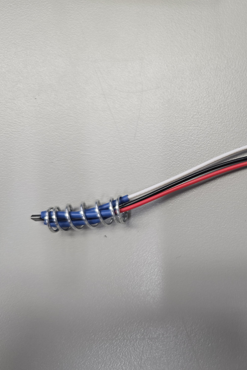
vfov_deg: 58.7
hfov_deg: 38.4
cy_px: 185
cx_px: 220
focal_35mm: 32
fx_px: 329
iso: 160
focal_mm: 6.3
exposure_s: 1/120
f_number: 1.7
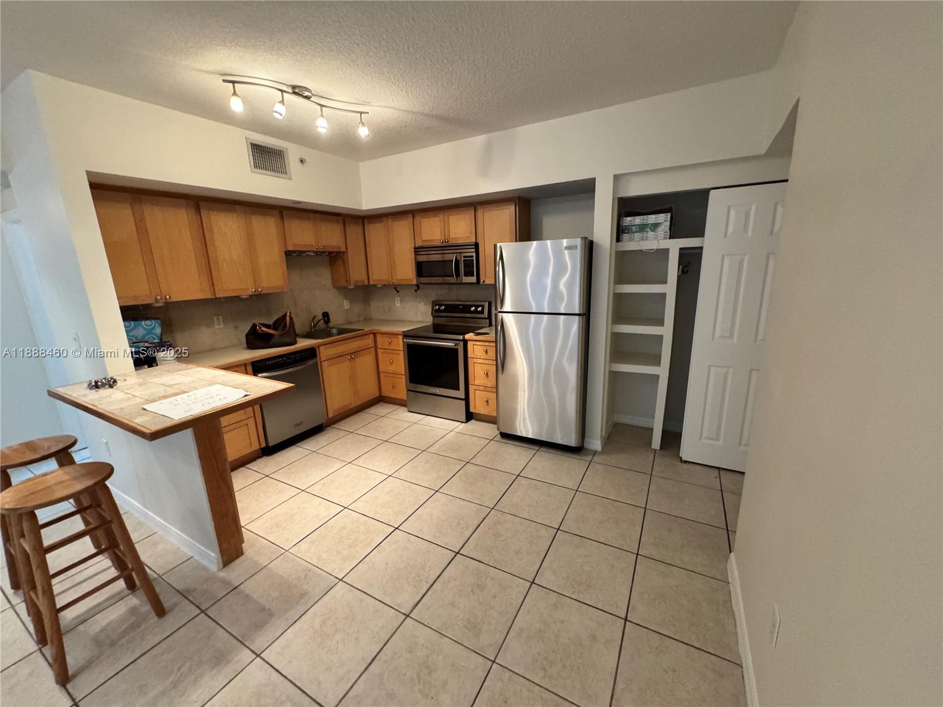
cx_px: 472
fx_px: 381
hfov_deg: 102.1
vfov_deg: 85.7
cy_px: 354
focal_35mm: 14
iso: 640
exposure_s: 1/60
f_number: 2.2
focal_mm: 2.22
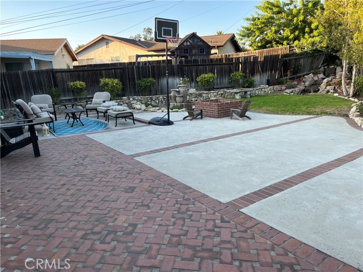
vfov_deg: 53.1
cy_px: 136
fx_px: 273
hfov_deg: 67.3
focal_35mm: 26
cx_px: 182
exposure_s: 1/397
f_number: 1.6
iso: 50
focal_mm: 5.1
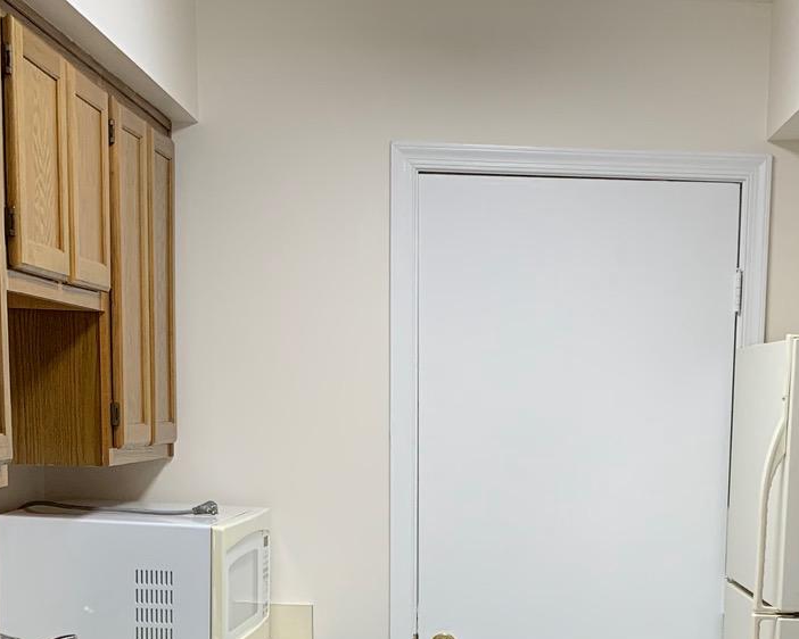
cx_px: 609
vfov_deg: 19.7
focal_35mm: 74
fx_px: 1750
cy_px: 727
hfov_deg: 25.4
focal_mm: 4.25
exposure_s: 1/120
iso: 80
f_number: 1.8
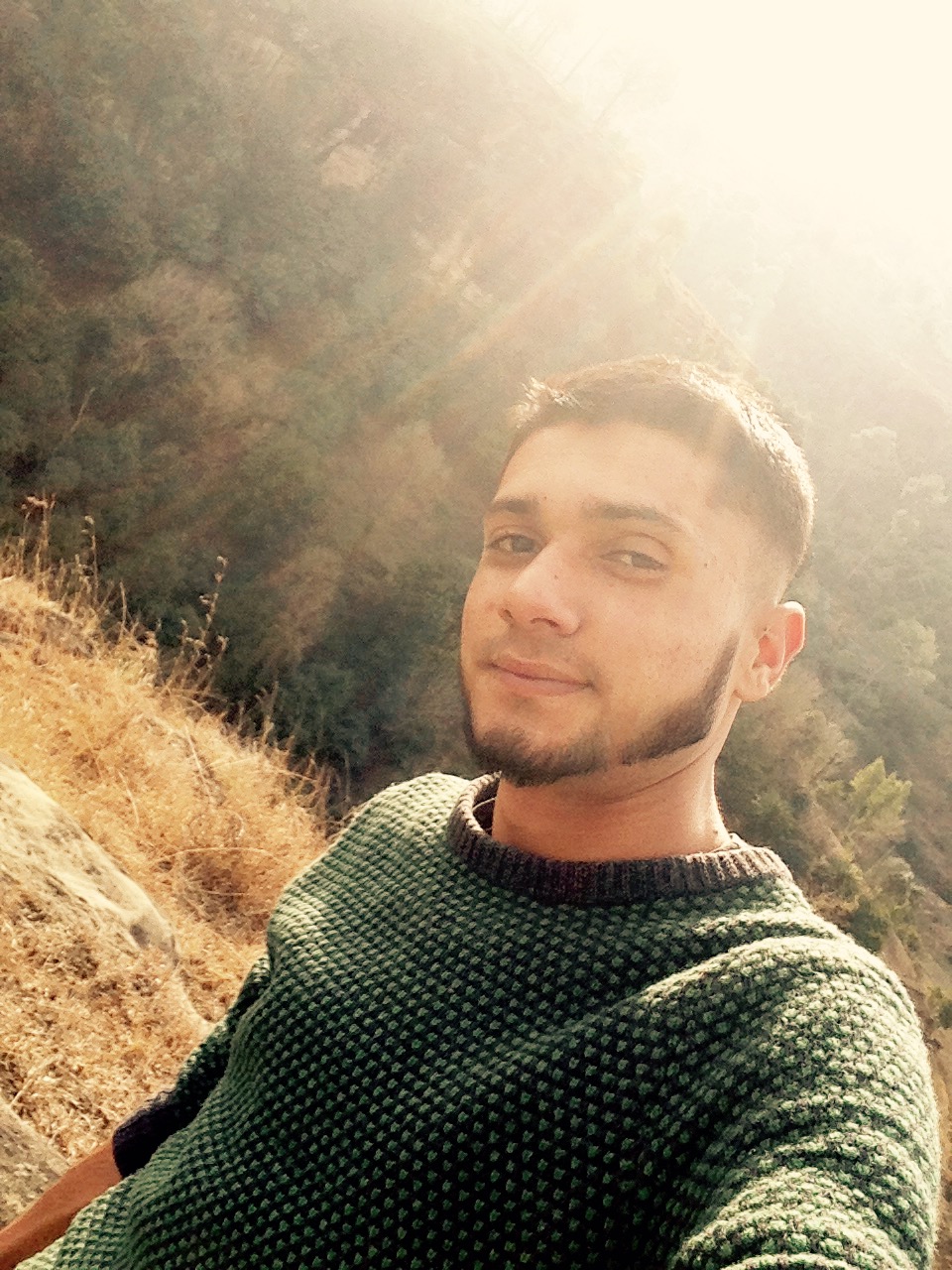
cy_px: 635
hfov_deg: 40.7
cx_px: 476
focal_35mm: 35
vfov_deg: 52.6
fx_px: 1283
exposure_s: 1/370
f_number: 2.4
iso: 32
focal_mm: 2.18
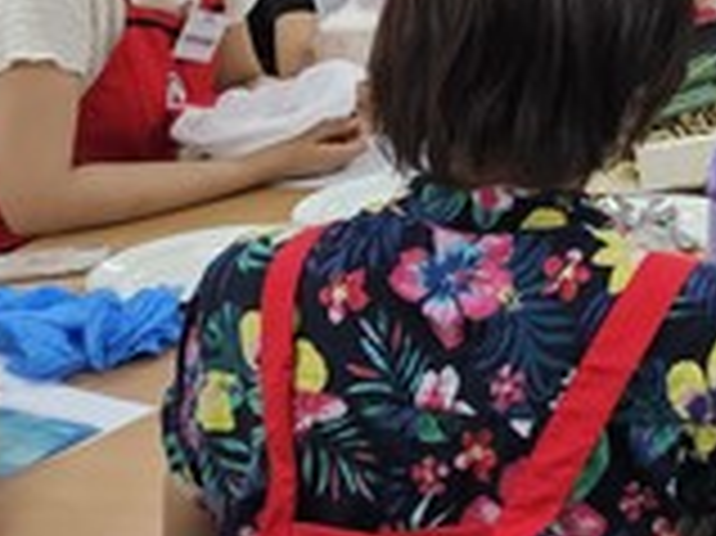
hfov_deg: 18.9
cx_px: 1166
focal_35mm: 87
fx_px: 1798
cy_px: -383
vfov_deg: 15.0
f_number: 1.8
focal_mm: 5.4
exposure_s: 1/120
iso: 160
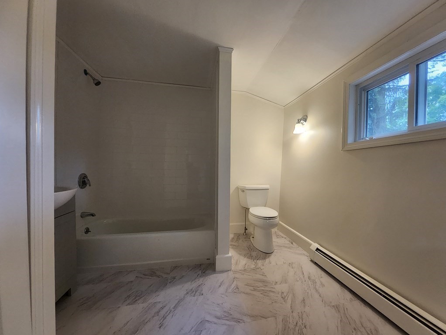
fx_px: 168
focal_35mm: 13
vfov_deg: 90.0
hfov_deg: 106.1
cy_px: 168
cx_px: 223
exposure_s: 1/60
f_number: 2.2
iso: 160
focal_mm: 1.13
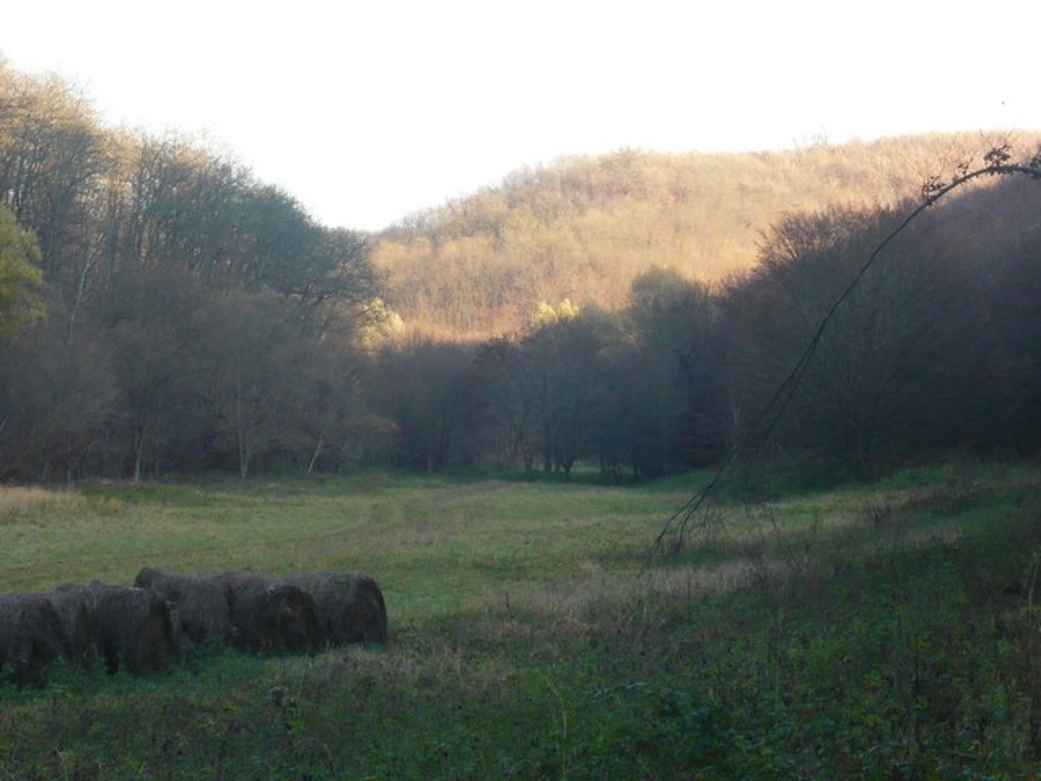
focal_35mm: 128
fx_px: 3849
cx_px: 520
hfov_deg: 15.4
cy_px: 390
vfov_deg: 11.6
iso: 200
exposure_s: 1/100
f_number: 5.6
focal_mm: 16.4
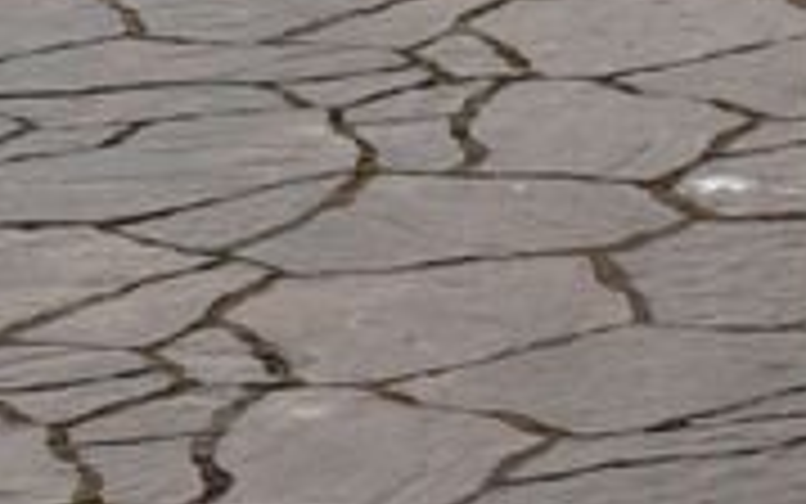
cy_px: -616
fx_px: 8987
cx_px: 2229
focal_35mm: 409
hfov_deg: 4.9
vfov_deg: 3.2
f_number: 9
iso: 500
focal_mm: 70
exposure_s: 1/320
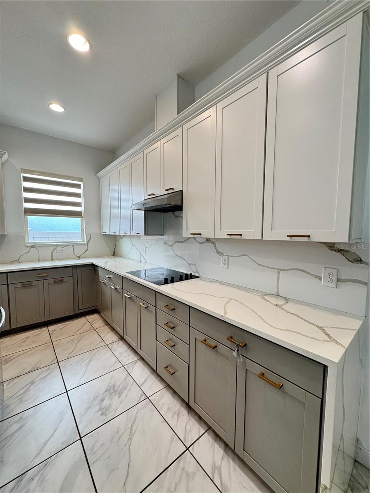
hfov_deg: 85.7
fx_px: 200
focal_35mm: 14
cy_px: 246
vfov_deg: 102.1
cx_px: 185
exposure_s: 1/60
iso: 200
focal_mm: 2.22
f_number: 2.2
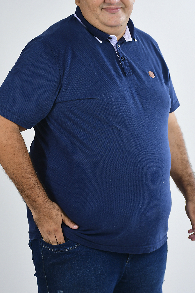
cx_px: 92
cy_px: 108
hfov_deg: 13.0
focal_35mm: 105
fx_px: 853
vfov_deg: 19.4
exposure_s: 1/160
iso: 250
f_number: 6.3
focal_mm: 52
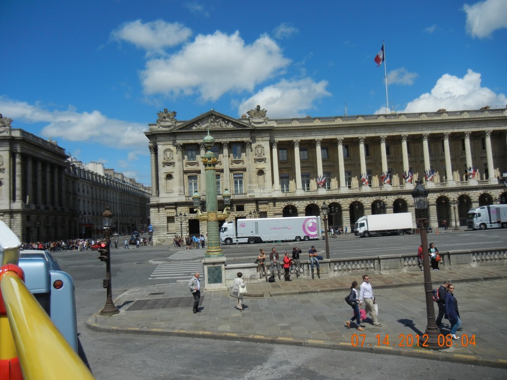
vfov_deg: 46.8
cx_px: 254
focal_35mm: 30
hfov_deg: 60.0
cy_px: 190
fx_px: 439
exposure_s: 1/794
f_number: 7
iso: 160
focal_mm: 5.4
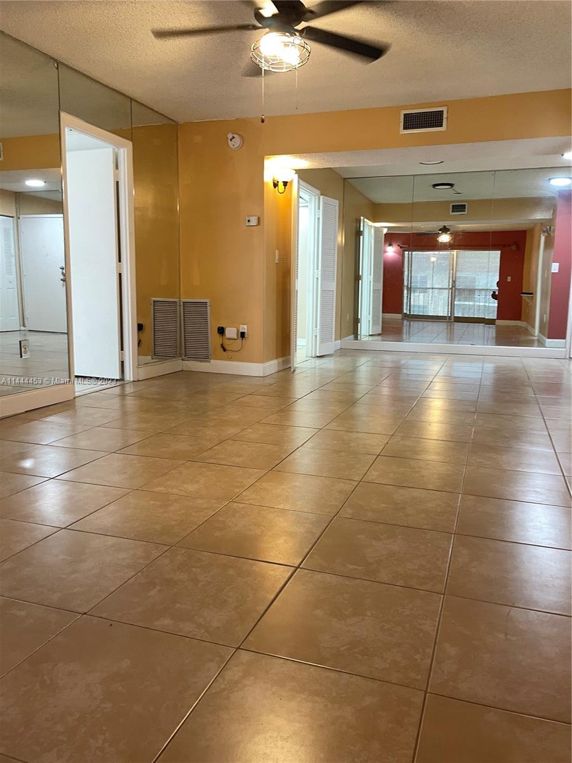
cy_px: 382
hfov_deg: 53.1
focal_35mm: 26
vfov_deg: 67.3
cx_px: 286
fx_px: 573
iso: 160
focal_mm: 4.2
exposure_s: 1/60
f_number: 1.6
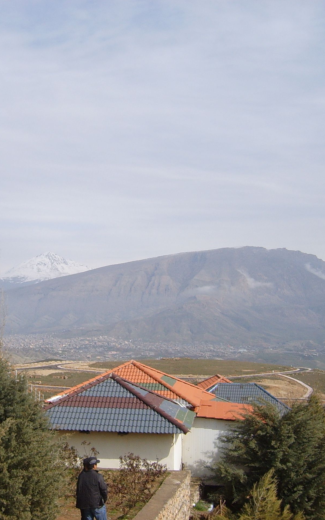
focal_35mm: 50
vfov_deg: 40.3
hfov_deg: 25.4
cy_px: 262
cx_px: 71
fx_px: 709
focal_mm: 5.8
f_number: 5.8
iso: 50
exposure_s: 1/500
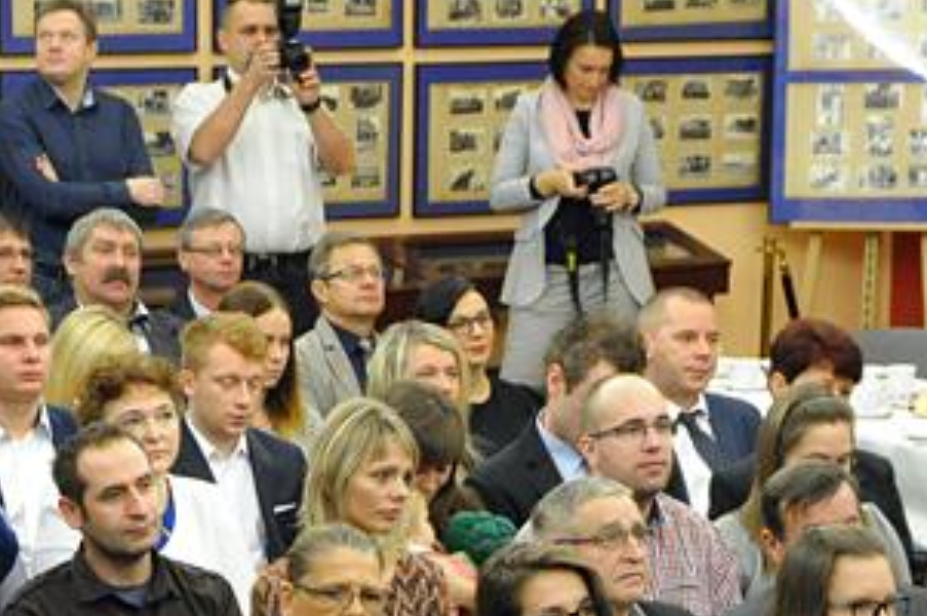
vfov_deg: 7.1
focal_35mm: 190
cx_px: 517
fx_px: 4898
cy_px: 756
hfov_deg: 10.8
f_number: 5.6
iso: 2500
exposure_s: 1/80
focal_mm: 45
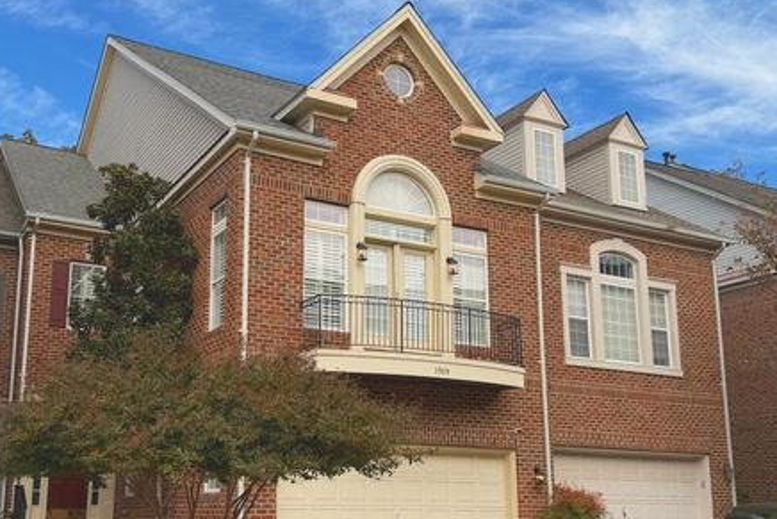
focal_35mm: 34
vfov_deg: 38.6
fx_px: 734
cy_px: 331
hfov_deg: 55.7
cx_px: 353
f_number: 1.78
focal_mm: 6.76
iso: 80
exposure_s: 1/2445
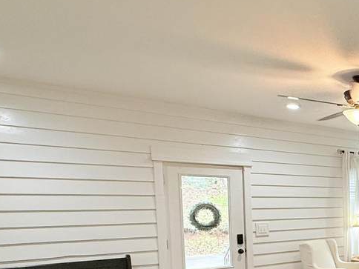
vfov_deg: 36.9
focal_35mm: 37
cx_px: 431
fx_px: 384
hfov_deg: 37.7
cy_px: 228
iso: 250
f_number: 2.2
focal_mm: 2.22
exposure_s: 1/120
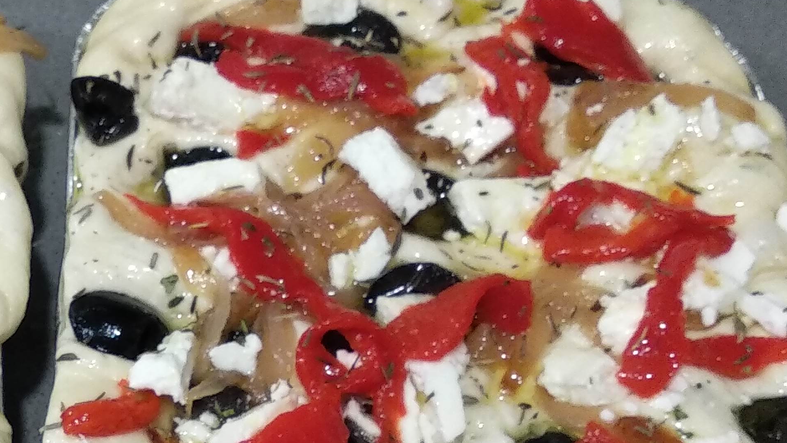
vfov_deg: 20.1
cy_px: 380
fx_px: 1231
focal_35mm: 59
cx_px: -23
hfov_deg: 32.3
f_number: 2.2
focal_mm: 3.81
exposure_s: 1/33
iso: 320
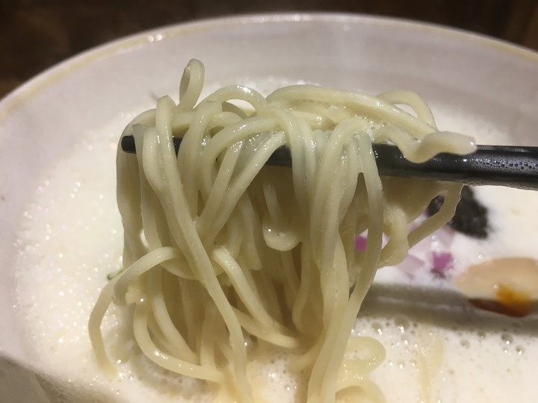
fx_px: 451
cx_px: 269
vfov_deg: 48.2
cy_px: 202
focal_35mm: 29
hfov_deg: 61.7
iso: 25
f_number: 2.2
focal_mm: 4.15
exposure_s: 1/30
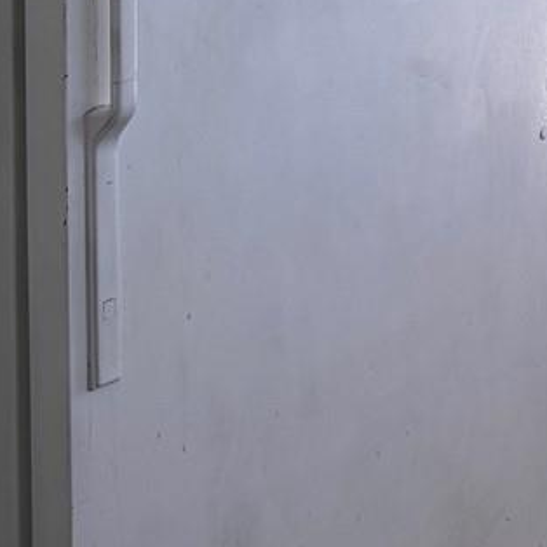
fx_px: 1931
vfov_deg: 14.4
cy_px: -399
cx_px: 657
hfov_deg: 15.5
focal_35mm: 108
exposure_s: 1/588
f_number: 1.78
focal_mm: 6.76
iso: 80
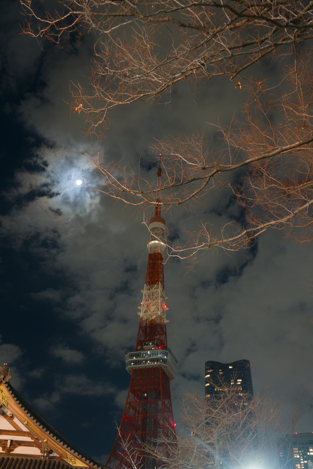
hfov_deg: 35.7
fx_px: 487
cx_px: 156
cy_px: 234
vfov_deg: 51.4
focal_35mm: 37
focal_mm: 24.9
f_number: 2.8
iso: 800
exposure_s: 1/4
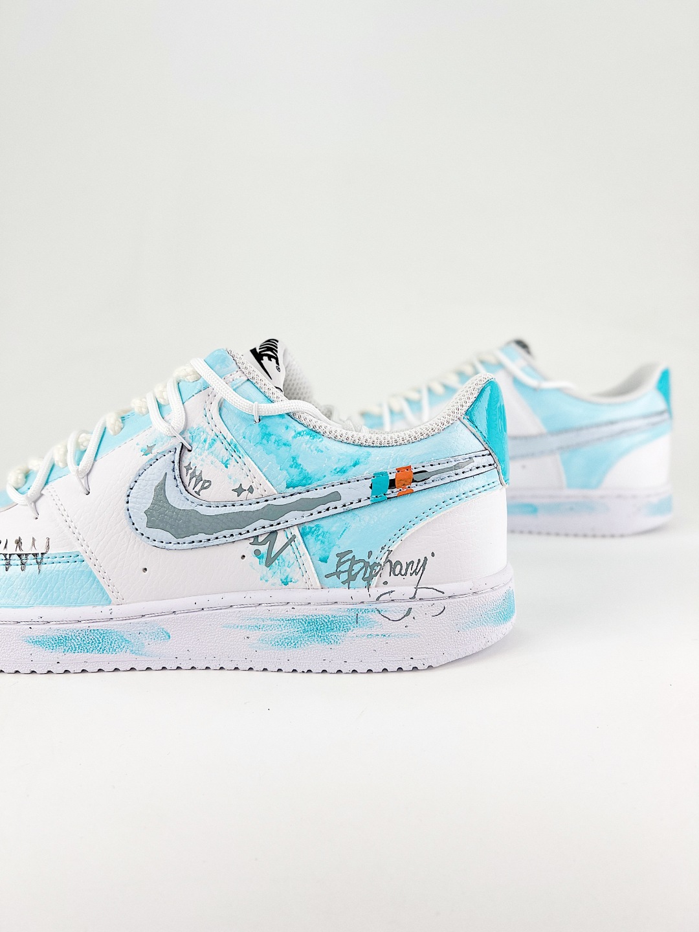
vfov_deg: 67.3
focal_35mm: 26
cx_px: 350
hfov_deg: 53.1
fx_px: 700
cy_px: 466
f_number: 1.5
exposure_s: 1/1238
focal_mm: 5.7
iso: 50
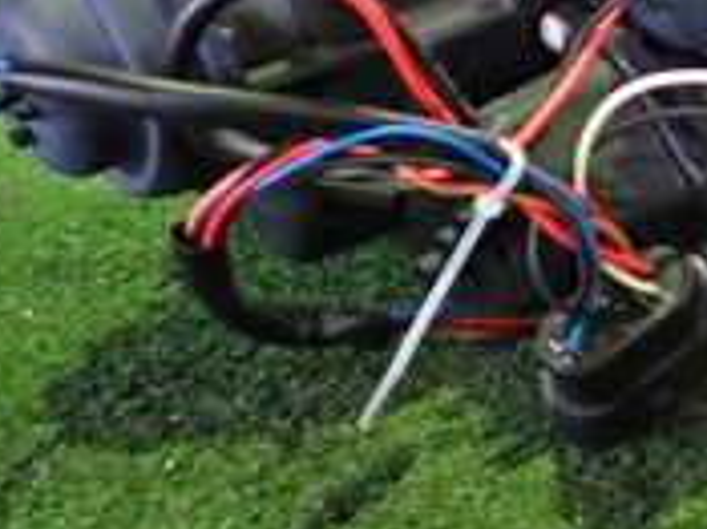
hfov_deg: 17.1
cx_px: 1083
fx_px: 2102
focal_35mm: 103
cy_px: 162
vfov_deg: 14.3
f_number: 2.3
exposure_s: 1/25
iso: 800
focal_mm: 5.4
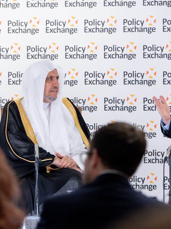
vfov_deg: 8.8
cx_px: 126
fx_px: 1482
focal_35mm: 225
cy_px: 114
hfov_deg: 6.6
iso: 4000
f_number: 4.5
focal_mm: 155
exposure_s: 1/320
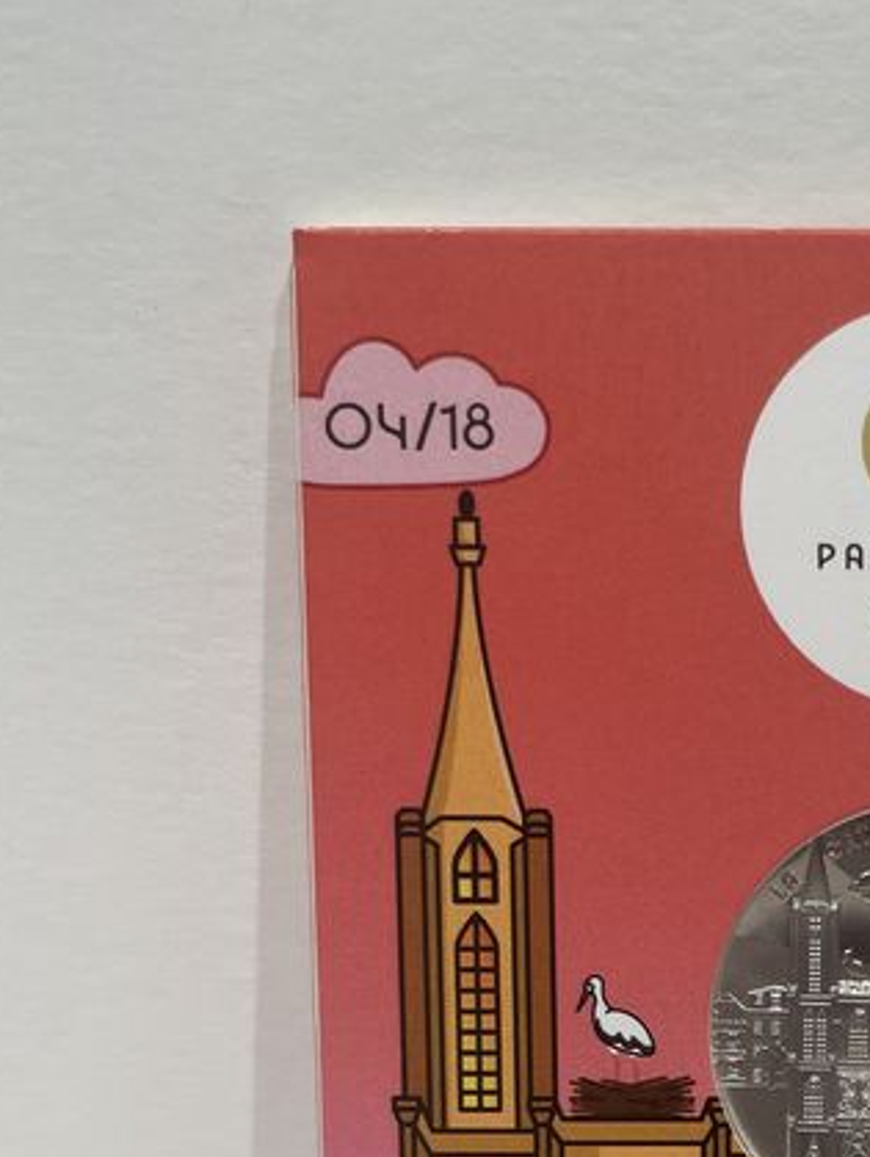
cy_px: 1024
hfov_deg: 22.2
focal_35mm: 62
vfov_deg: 29.9
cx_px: 994
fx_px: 2074
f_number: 1.6
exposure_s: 1/100
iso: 50
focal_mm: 4.2
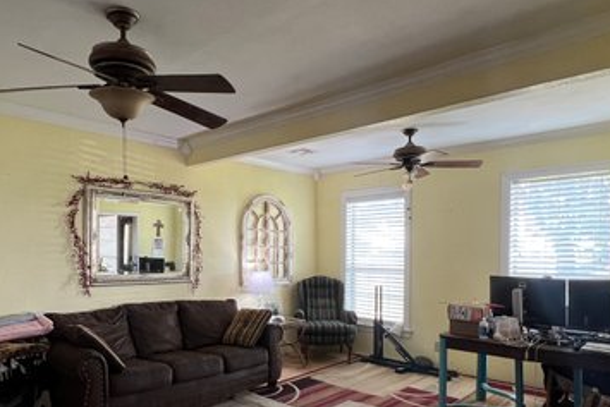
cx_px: 264
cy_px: 264
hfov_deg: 73.4
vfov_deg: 52.4
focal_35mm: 24
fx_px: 407
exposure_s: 1/60
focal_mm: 1.57
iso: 200
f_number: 1.8
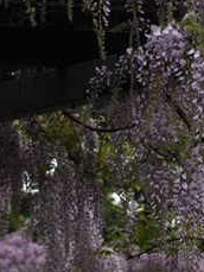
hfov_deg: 5.6
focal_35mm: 264
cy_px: 87
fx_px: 2072
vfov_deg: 7.5
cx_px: 315
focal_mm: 70
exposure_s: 1/200
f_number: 7.1
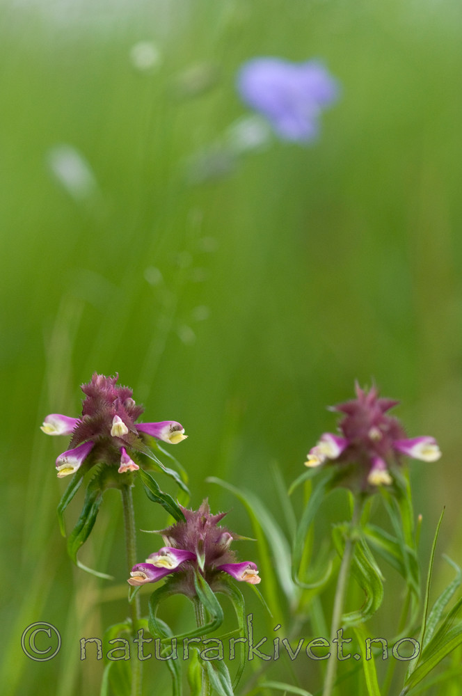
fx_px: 3040
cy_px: 348
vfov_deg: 13.1
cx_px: 231
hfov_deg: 8.7
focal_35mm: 158
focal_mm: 105
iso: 640
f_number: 4.5
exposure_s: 1/200
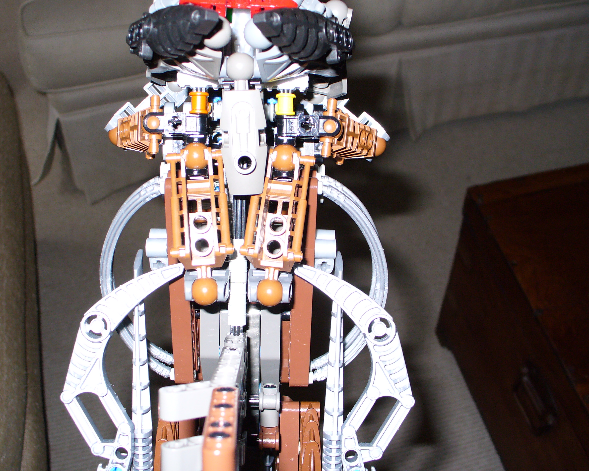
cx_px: 280
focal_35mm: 43
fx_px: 750
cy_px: 229
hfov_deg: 42.9
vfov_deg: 34.9
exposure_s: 1/30
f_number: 2.8
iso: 100
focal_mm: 6.1
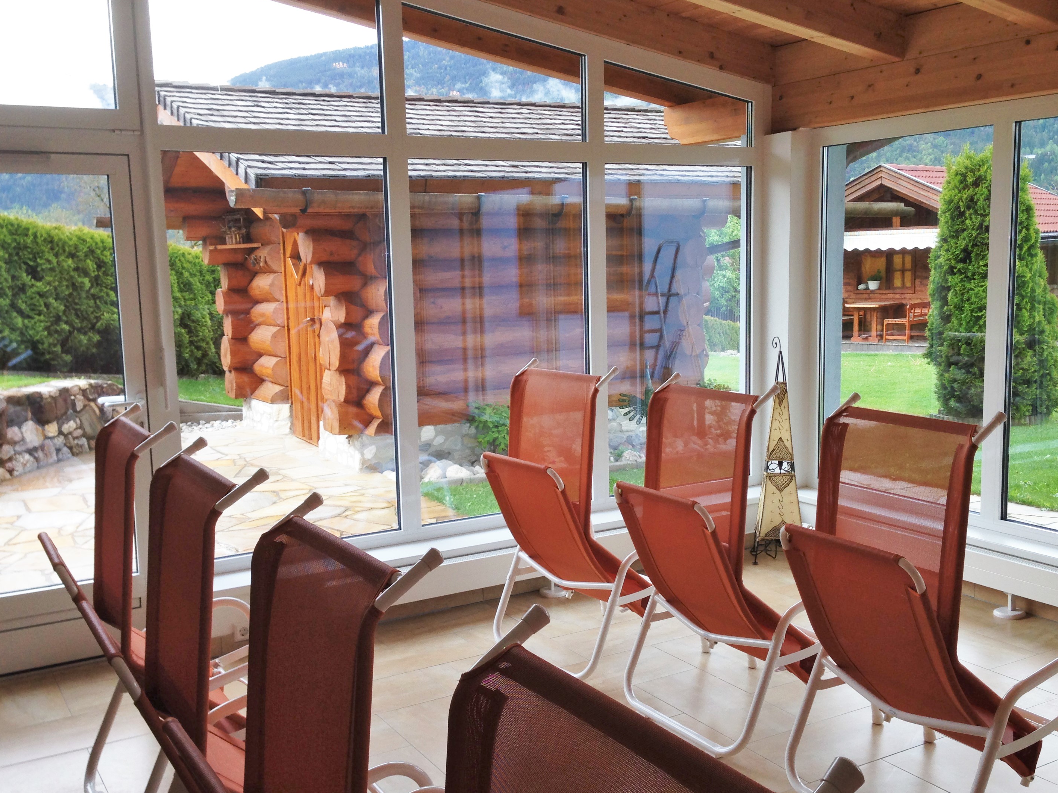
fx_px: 1161
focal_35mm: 38
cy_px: 405
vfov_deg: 37.7
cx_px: 541
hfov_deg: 49.0
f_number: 2.4
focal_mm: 4.12
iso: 50
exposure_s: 1/188
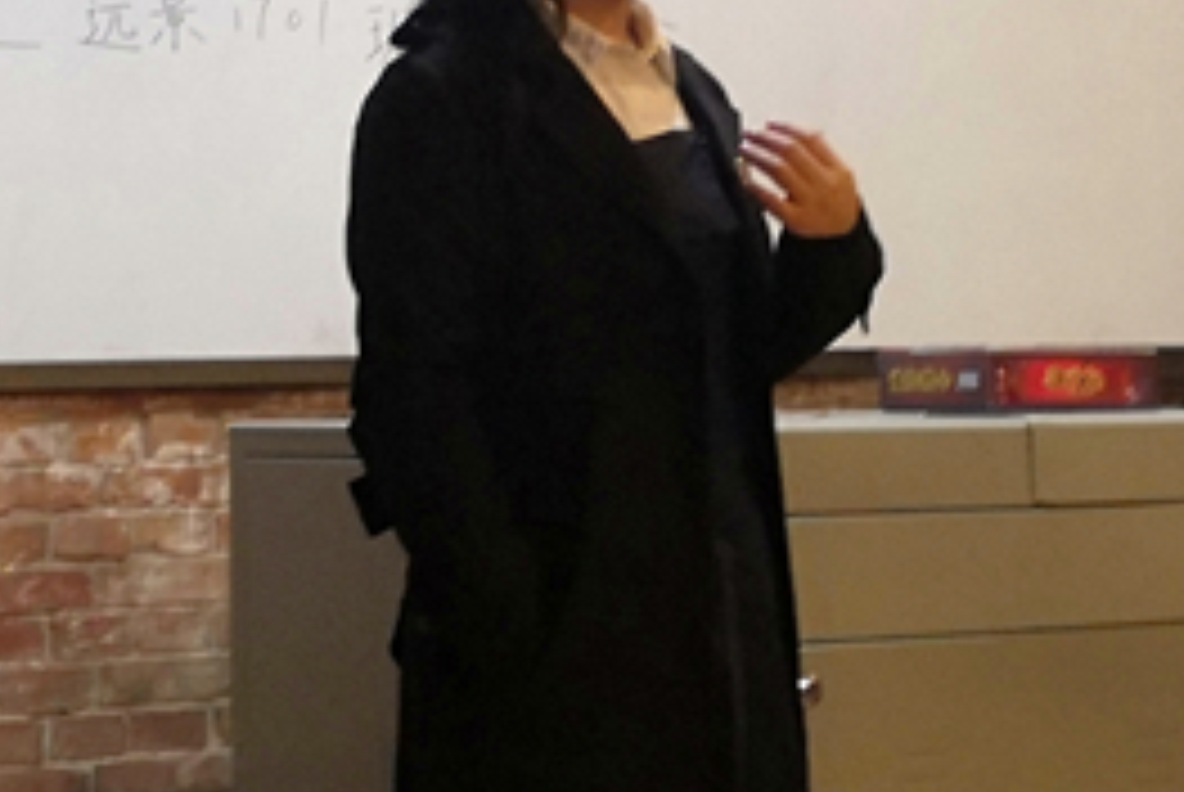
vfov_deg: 10.2
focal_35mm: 134
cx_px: 324
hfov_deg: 15.2
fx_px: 4412
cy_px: 68
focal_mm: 3.95
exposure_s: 1/25
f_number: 1.8
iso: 400
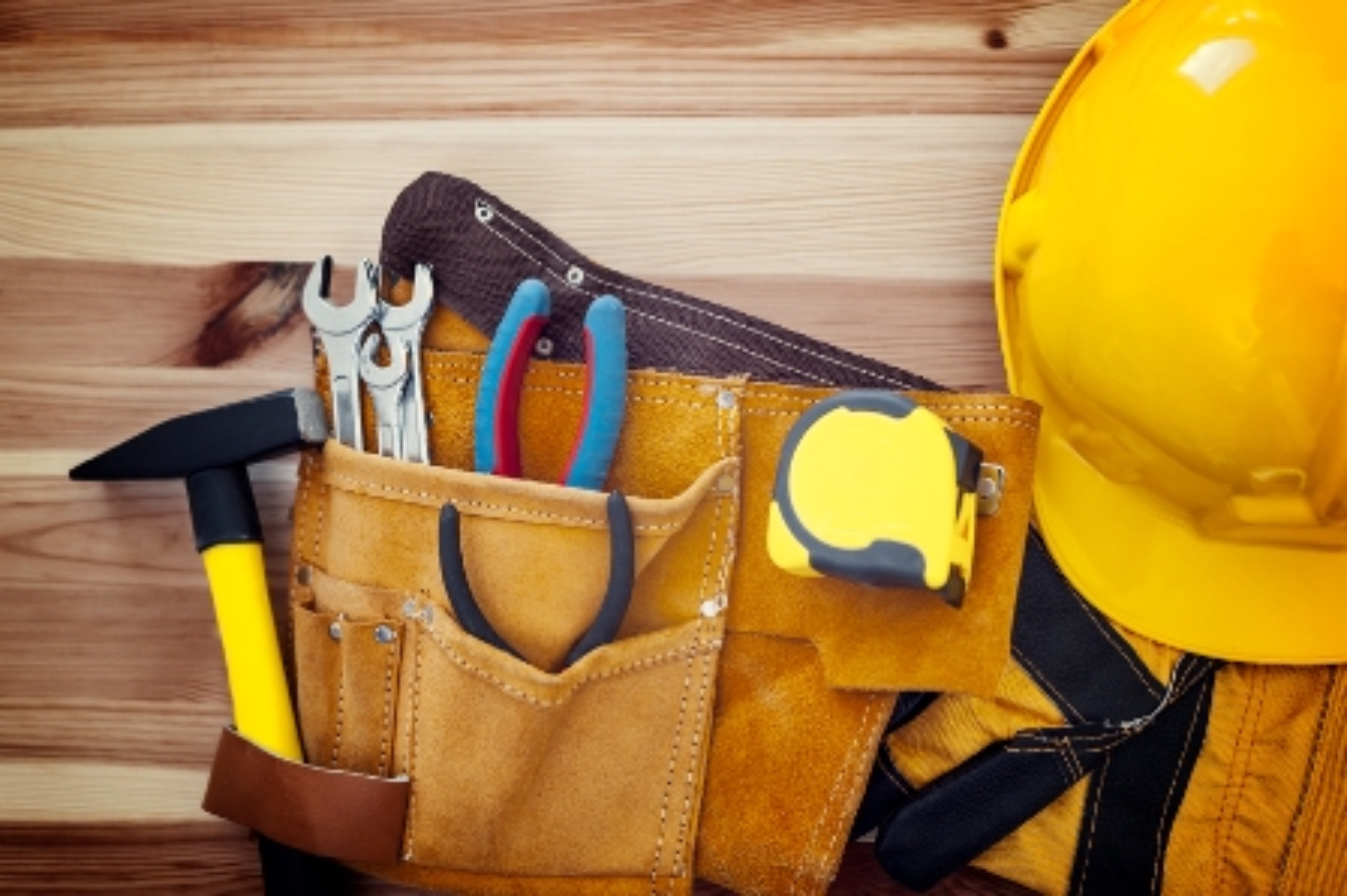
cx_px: 674
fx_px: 1869
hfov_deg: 39.6
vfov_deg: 27.0
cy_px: 448
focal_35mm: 50
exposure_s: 1/200
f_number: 3.2
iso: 100
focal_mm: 50
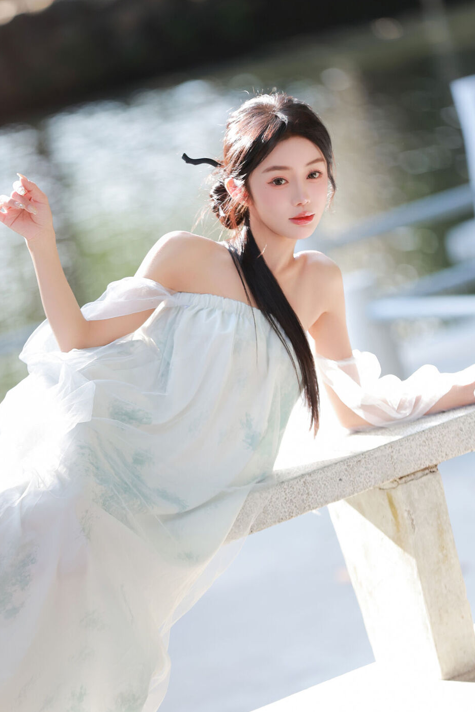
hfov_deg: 6.1
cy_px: 378
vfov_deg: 9.2
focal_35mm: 224
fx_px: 4432
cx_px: 221
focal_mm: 200
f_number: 2.8
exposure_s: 1/640
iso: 500
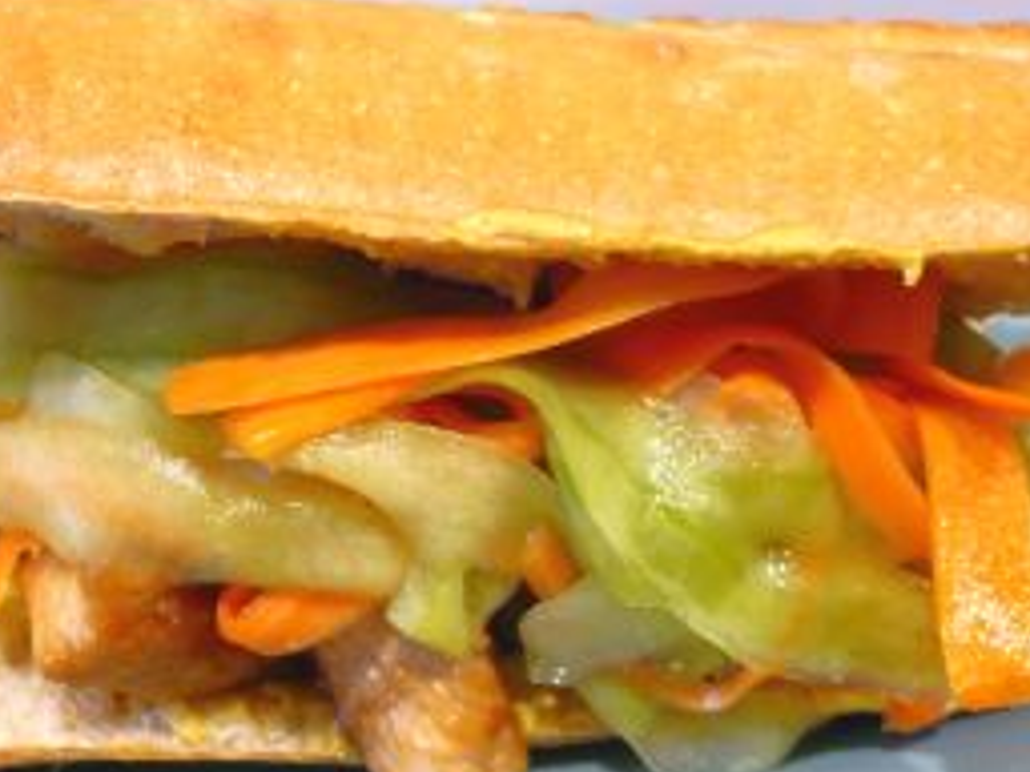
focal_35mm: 63
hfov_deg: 30.7
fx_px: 1875
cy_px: 418
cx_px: 424
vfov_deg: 23.3
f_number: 2.8
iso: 200
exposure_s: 1/20
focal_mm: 5.8
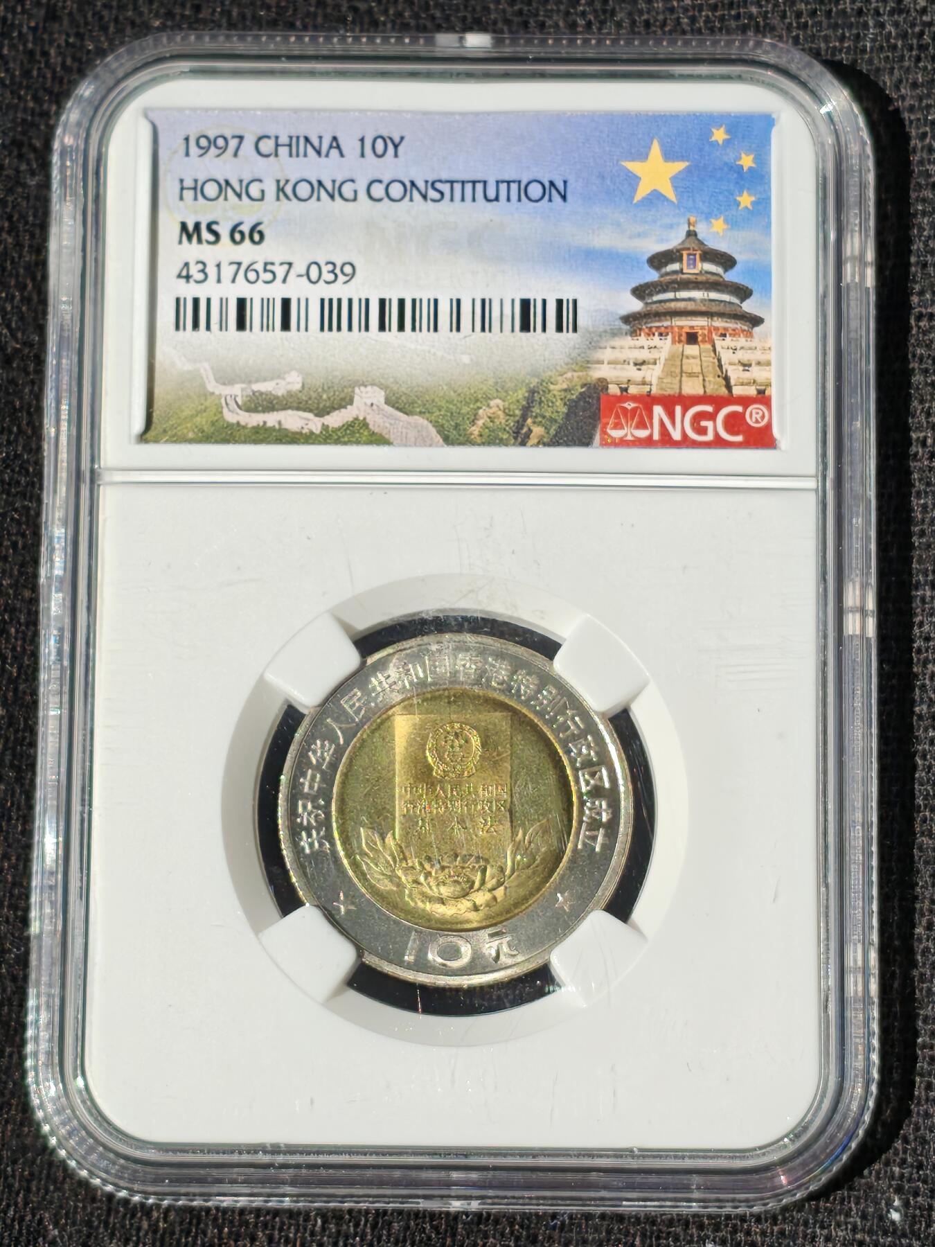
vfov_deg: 20.2
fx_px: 3493
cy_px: 624
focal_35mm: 97
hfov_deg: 15.2
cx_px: 468
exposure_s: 1/3450
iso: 50
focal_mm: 4.94
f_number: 1.5
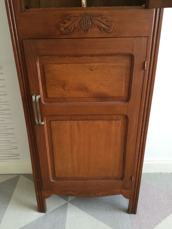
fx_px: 205
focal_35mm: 31
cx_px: 86
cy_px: 114
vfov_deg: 58.4
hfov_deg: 45.4
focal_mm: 3.3
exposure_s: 1/33
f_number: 2.4
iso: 160
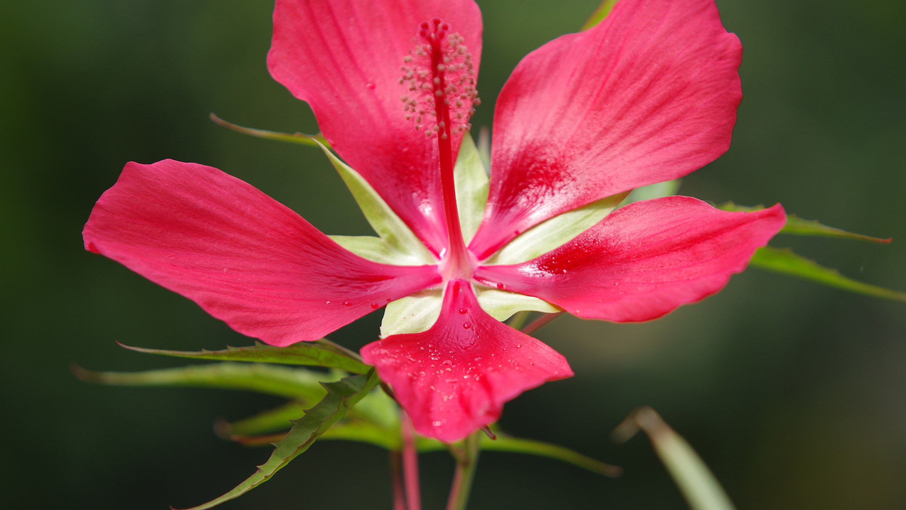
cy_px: 211
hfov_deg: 5.5
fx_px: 9441
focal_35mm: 393
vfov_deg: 3.1
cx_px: 453
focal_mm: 250
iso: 100
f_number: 4
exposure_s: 1/320
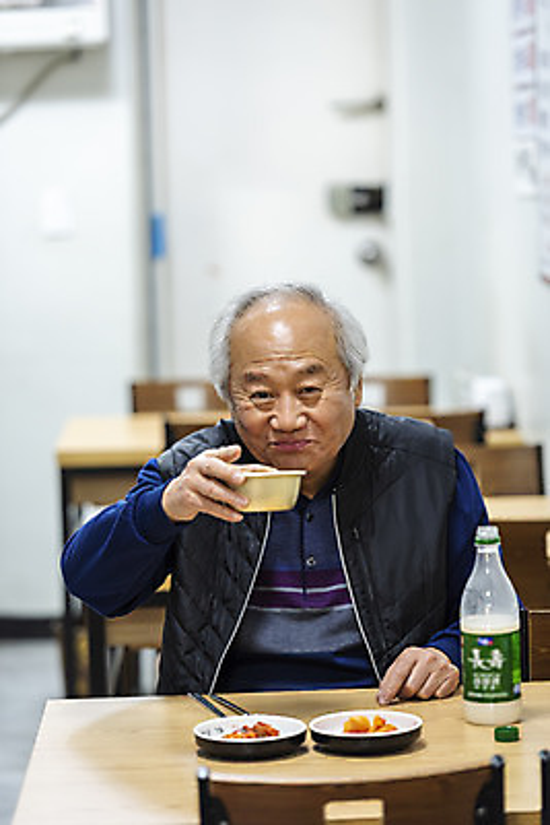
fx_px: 2976
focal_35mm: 130
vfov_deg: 15.8
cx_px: 275
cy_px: 412
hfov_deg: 10.6
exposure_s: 1/100
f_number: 2.8
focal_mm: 130
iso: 640
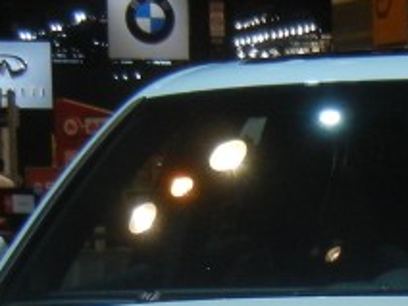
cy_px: 458
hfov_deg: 10.3
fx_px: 2216
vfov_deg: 7.8
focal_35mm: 188
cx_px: 495
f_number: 3.7
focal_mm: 7.1
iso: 407
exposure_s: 1/250
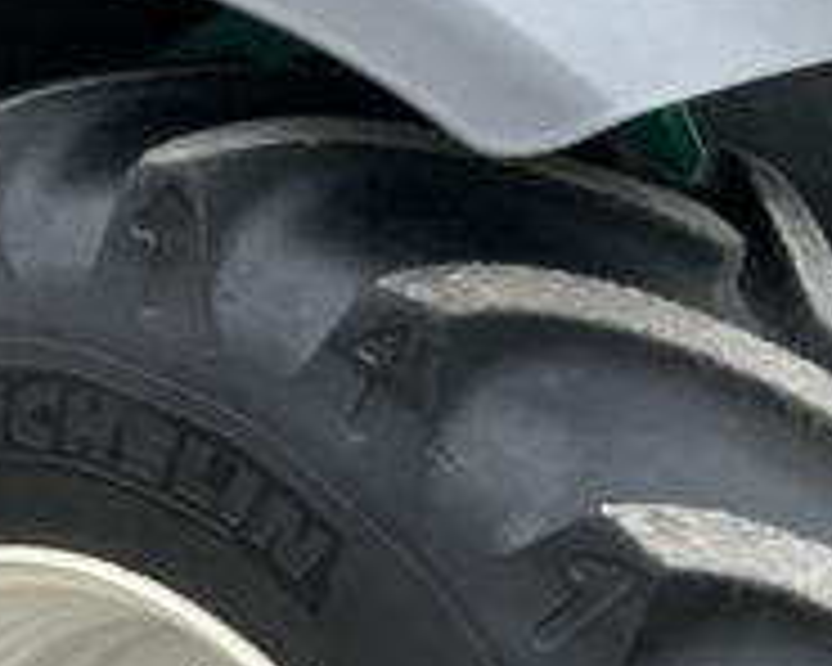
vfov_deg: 14.7
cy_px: 981
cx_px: 360
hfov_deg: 19.6
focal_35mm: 98
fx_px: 2413
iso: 160
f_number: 1.8
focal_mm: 3
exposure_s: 1/60
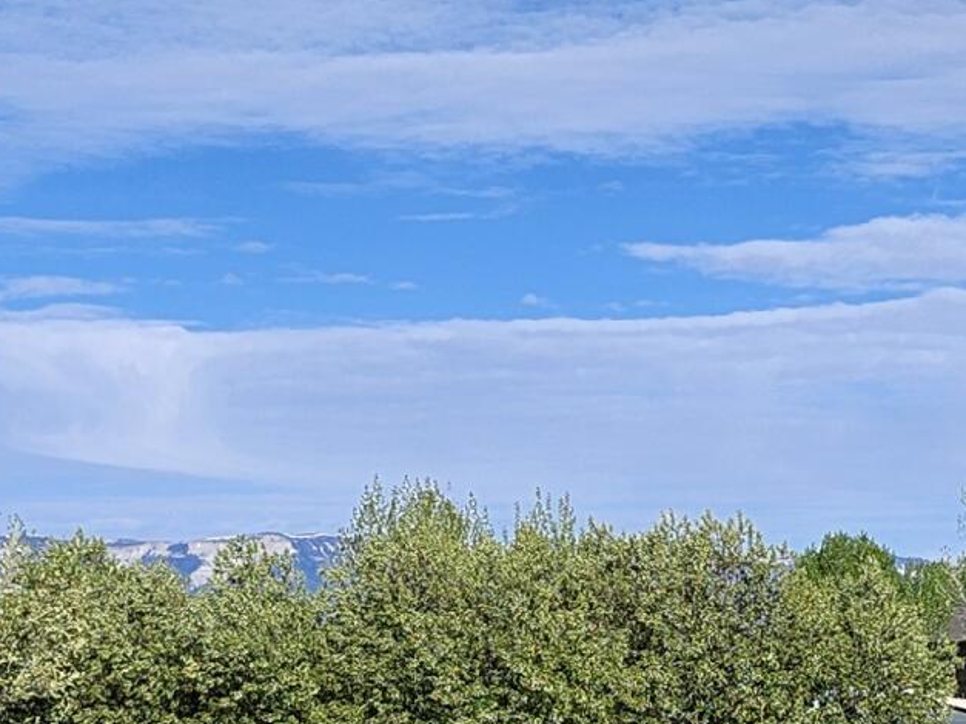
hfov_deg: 17.8
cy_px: 1069
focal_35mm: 110
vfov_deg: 12.8
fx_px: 3069
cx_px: 641
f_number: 1.8
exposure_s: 1/2503
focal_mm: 5.54
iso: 25
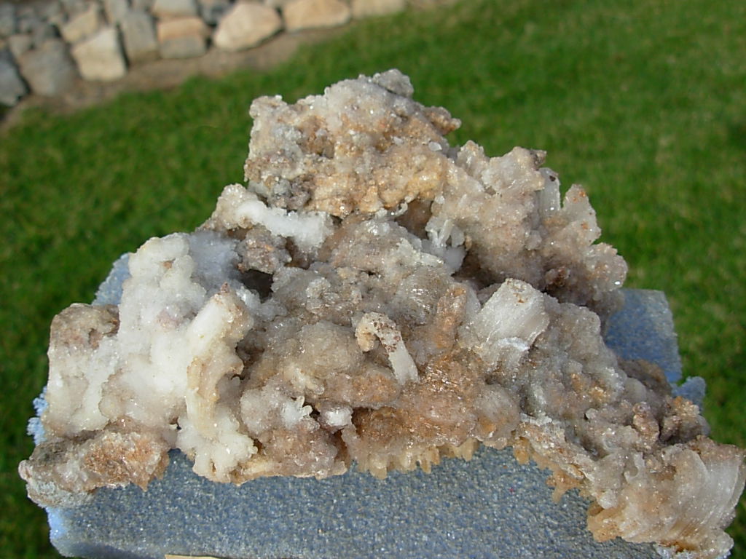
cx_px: 373
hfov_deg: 49.0
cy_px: 280
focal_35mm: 38
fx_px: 819
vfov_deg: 37.7
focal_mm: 6.3
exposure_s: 1/813
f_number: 2.9
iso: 50
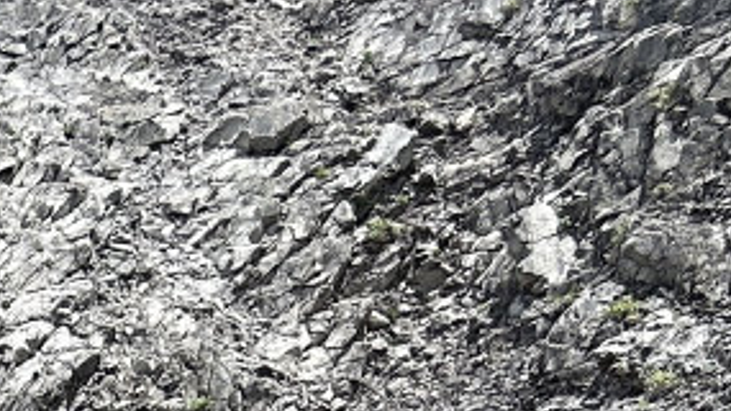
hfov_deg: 12.7
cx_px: -408
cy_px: 1336
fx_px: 3080
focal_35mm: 159
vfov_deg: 6.7
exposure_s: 1/2513
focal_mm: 5.7
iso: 50
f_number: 1.5
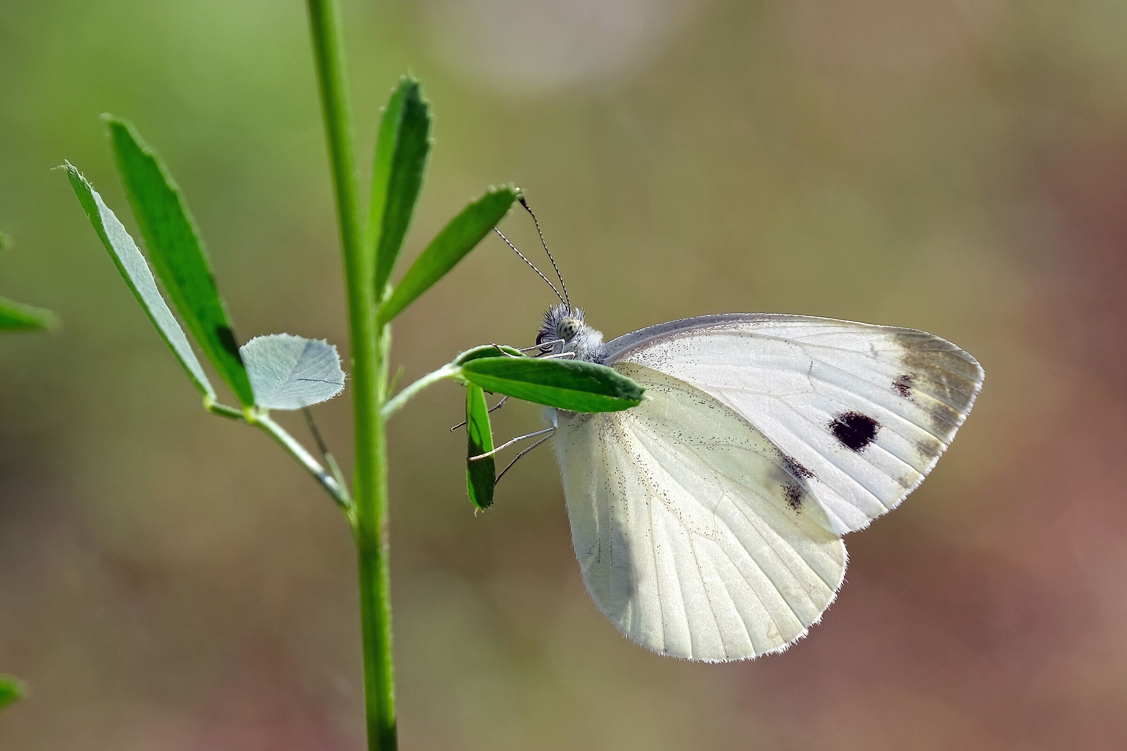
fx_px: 6355
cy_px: 376
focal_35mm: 203
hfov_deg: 10.1
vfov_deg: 6.8
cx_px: 564
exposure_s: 1/350
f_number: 5.6
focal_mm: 135
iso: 160
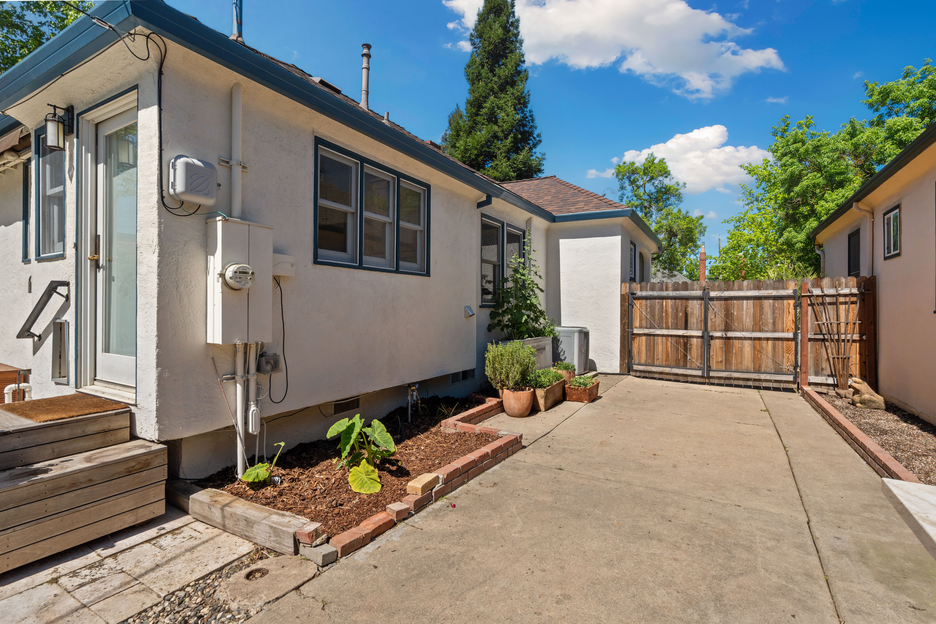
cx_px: 468
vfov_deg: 73.7
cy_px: 312
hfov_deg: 96.7
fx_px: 416
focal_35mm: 16
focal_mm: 16
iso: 320
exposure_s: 1/800
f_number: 8
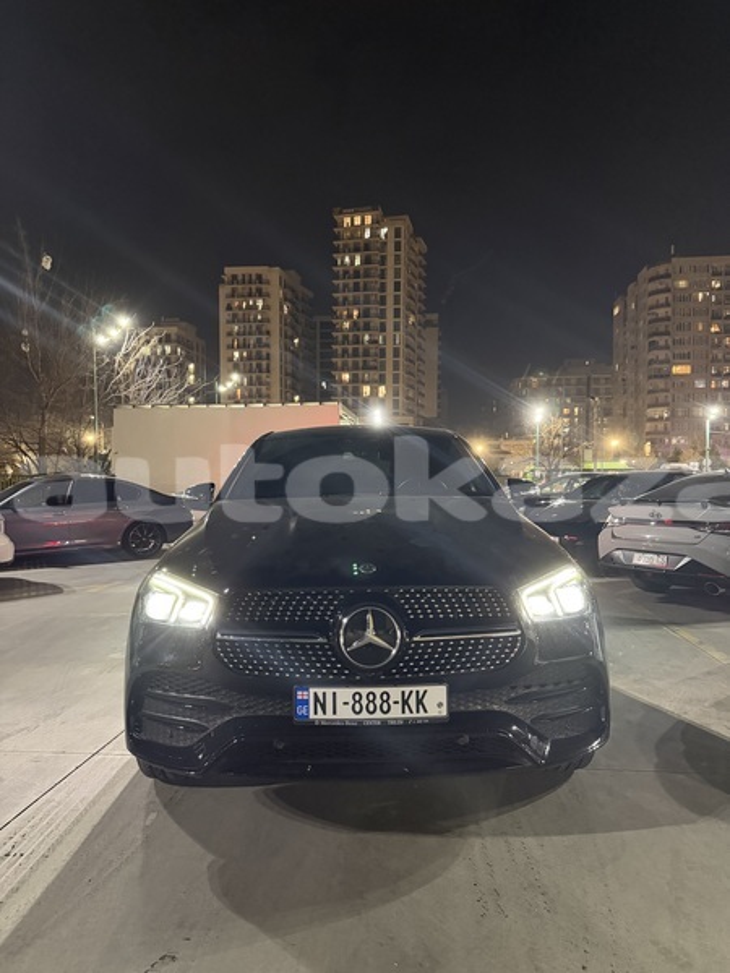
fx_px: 675
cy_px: 486
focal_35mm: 24
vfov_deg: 71.6
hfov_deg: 56.8
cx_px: 365
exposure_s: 1/32
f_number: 1.78
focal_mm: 6.76
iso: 1000
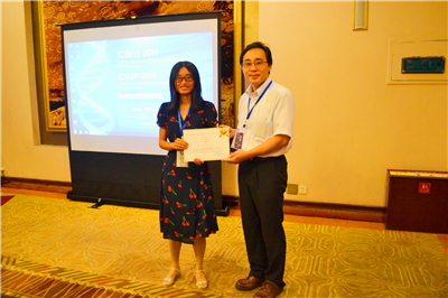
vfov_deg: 43.5
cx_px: 224
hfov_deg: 62.0
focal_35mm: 30
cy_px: 149
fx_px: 373
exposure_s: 1/60
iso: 2200
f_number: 3.8
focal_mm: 20
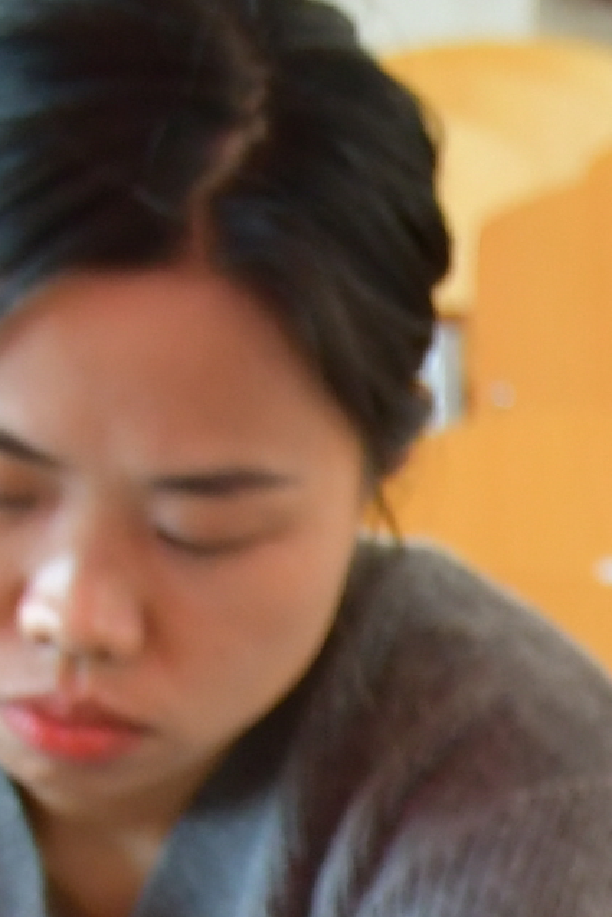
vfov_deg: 8.3
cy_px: 1873
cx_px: 1637
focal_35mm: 236
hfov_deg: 5.6
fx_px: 6014
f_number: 3.8
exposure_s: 1/30
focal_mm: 24
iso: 800
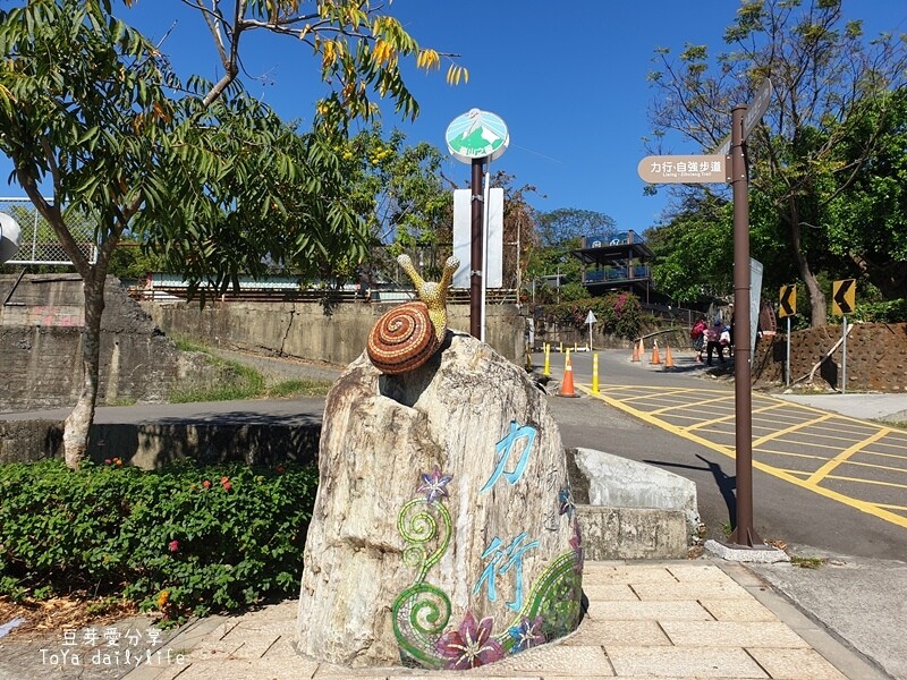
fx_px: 681
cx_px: 454
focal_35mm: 26
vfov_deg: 53.1
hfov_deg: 67.3
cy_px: 340
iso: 50
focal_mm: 4.3
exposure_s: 1/1637
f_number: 2.4
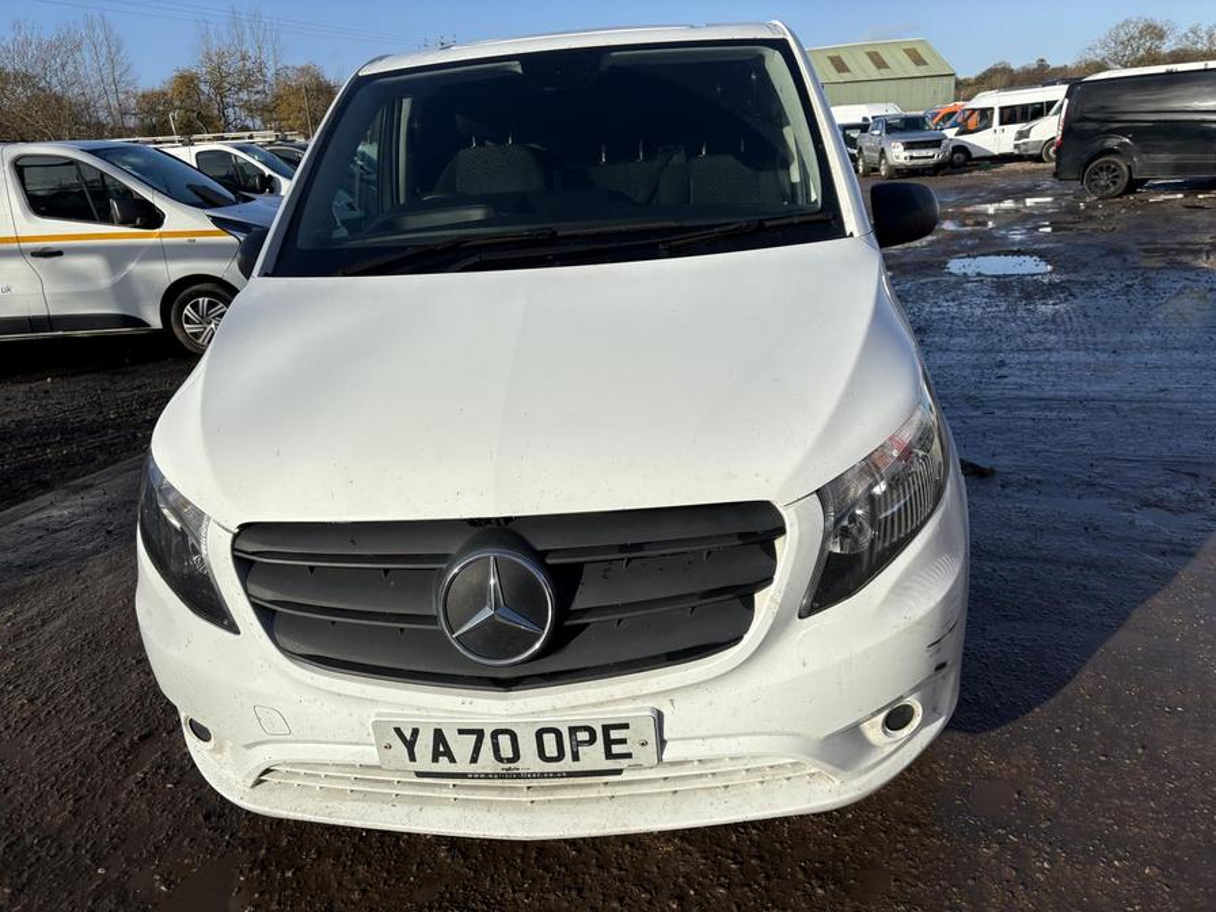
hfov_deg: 67.3
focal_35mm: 26
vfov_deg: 53.1
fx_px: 913
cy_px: 456
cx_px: 608
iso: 50
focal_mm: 5.96
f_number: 1.6
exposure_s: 1/5348
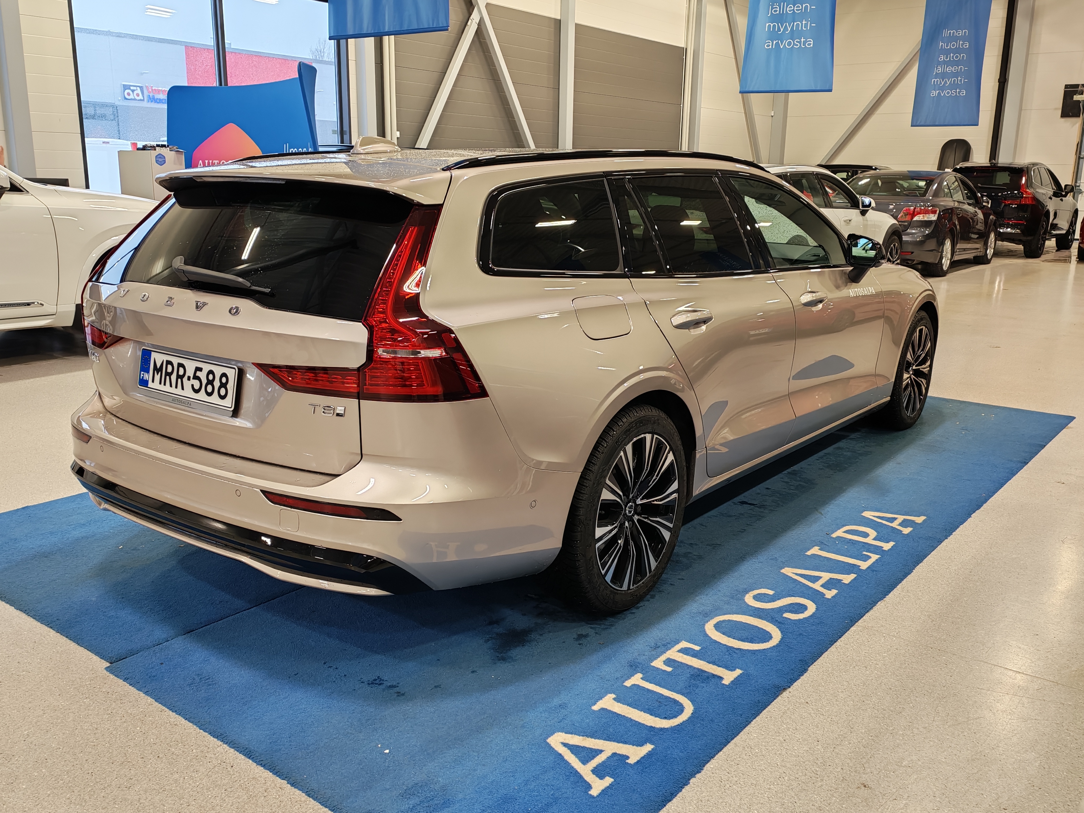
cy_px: 406
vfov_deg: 44.2
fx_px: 1002
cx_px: 542
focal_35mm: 32
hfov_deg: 56.8
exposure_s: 1/100
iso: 250
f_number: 1.9
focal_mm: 6.12
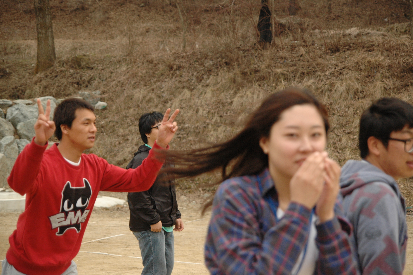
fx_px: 859
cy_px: 138
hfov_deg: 27.0
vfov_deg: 18.1
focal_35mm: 75
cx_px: 206
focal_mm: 50
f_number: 2.8
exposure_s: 1/2500
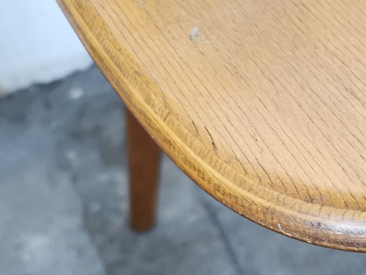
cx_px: 403
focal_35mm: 70
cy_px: 213
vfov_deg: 20.8
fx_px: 740
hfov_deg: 25.7
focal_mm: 5.56
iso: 250
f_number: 1.6
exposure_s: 1/60
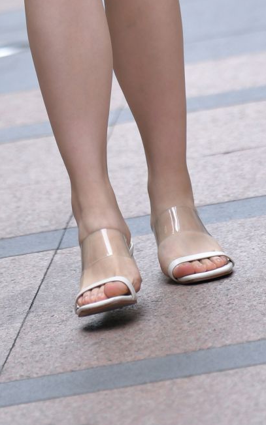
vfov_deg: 3.3
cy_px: -365
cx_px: 89
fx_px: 7418
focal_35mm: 639
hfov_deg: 2.1
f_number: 2.8
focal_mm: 165
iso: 320
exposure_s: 1/1000
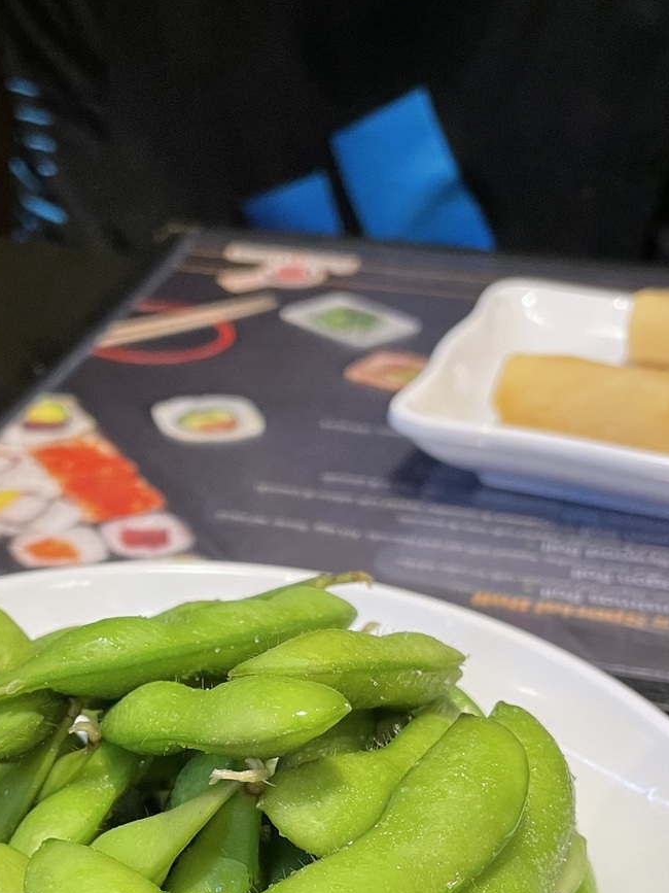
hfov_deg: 30.0
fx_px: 1237
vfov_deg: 38.4
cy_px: 698
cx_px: 209
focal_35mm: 48
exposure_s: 1/60
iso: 160
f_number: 1.6
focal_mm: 4.2
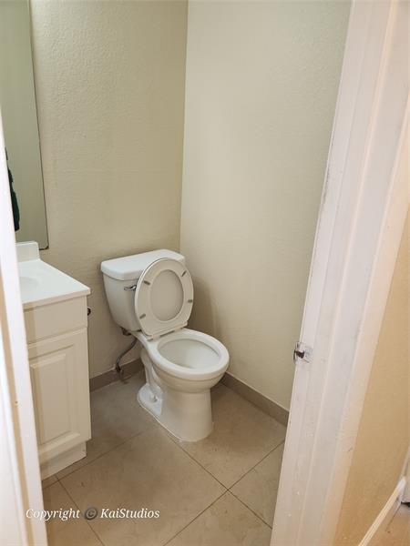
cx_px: 205
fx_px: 363
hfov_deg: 58.9
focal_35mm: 23
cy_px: 273
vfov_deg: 73.9
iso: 64
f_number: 1.8
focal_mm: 5.4
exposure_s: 1/60
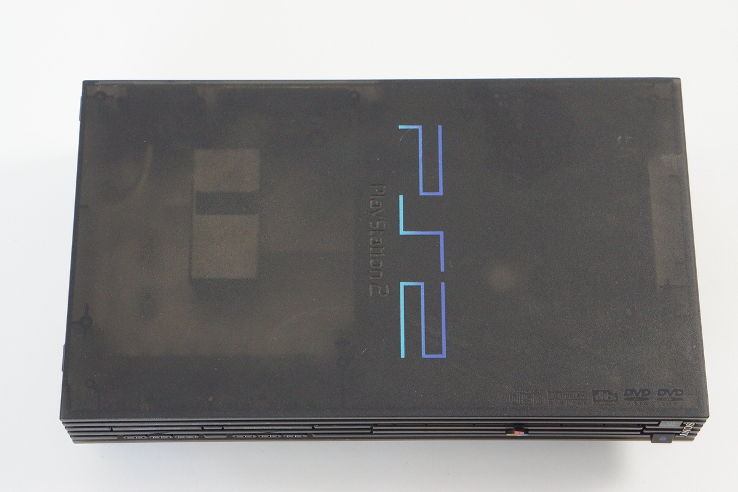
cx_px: 369
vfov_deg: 18.2
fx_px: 1537
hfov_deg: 27.0
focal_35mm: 75
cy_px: 246
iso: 1250
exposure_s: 1/80
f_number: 6.3
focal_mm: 50
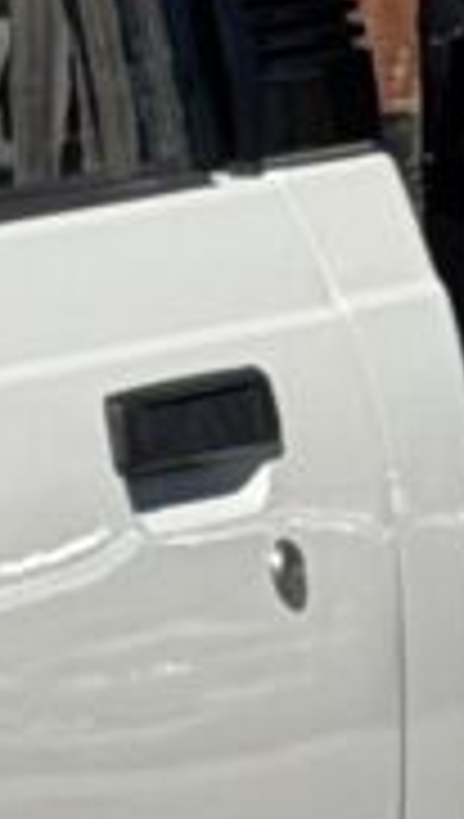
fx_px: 11996
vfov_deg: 3.9
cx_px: -1635
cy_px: 657
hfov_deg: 2.2
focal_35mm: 551
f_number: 1.78
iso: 80
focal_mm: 6.76
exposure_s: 1/8772
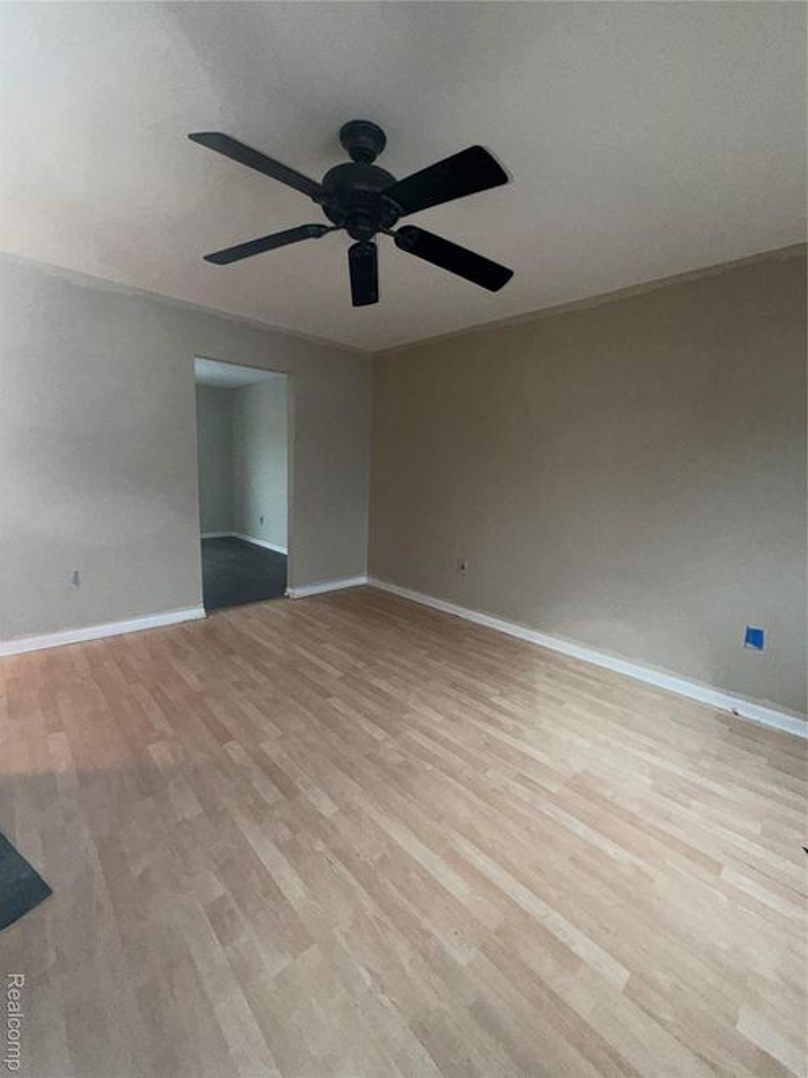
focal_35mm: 14
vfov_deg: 102.1
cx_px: 404
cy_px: 539
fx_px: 436
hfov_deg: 85.7
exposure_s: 1/60
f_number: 2.2
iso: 200
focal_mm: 2.22
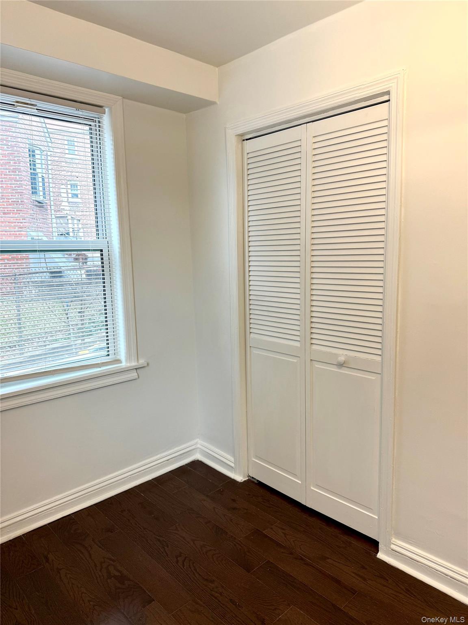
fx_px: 433
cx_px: 234
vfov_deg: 71.6
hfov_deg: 56.8
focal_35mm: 24
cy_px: 312
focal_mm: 6.76
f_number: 1.78
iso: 125
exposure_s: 1/60
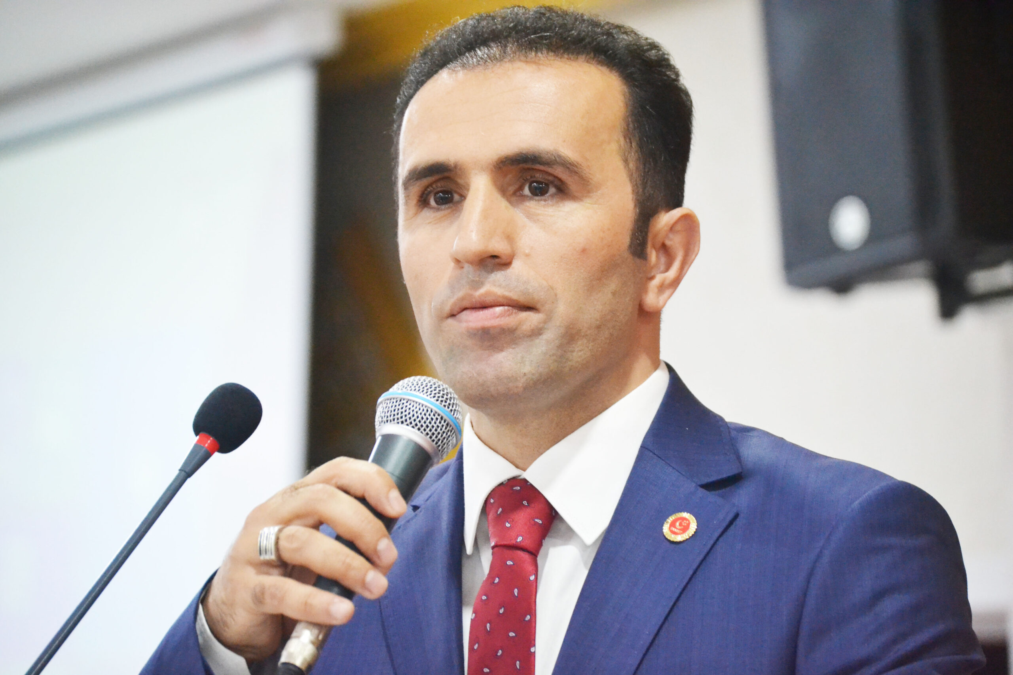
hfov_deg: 13.0
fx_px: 4432
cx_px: 506
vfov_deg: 8.7
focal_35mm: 158
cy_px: 338
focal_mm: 105
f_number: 4.8
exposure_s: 1/80
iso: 3200
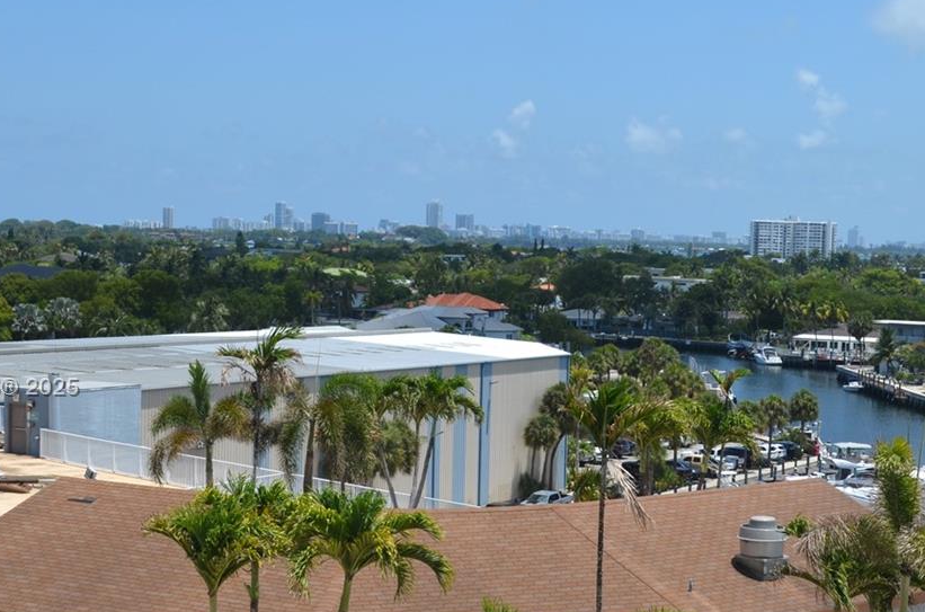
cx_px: 620
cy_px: 389
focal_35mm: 76
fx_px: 1948
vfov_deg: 17.8
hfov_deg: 26.6
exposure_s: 1/320
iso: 100
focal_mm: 26
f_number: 9
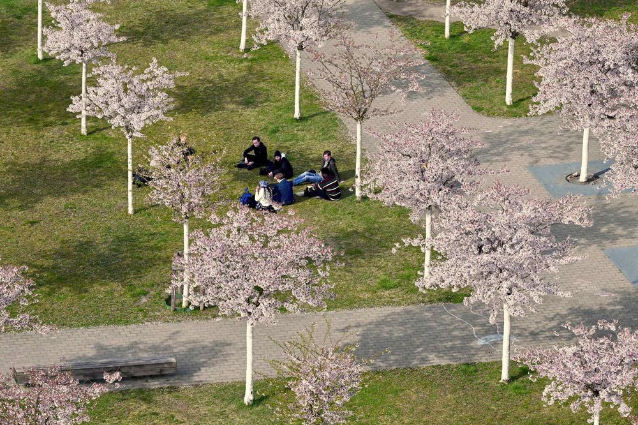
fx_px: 3543
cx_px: 319
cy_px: 212
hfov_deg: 10.3
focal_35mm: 200
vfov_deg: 6.9
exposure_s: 1/250
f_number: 8
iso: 125
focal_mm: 200
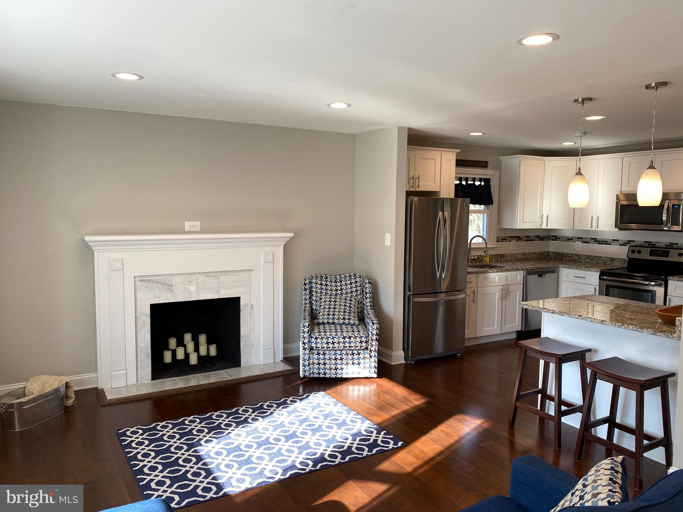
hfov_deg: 67.3
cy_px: 256
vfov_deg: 53.1
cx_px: 342
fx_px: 513
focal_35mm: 26
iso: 40
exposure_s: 1/120
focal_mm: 4.25
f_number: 1.8
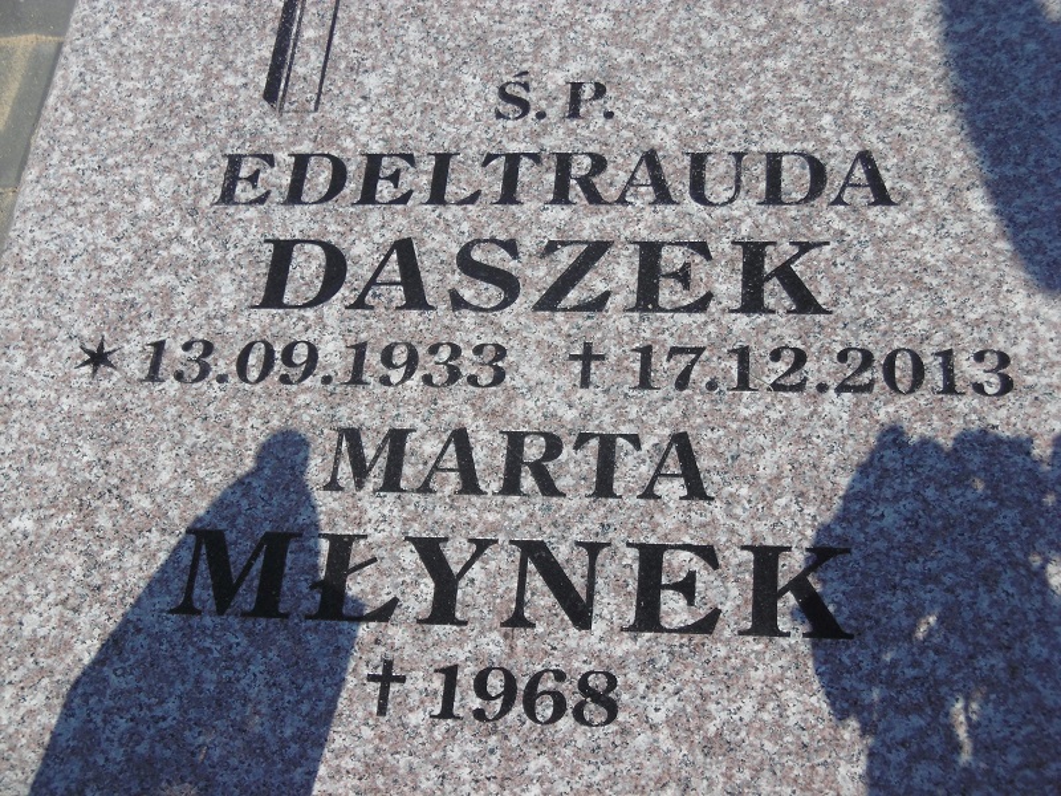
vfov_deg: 24.8
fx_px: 1808
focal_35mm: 59
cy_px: 398
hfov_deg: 32.7
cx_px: 530
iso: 100
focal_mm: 10.5
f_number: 10.5
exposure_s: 1/200
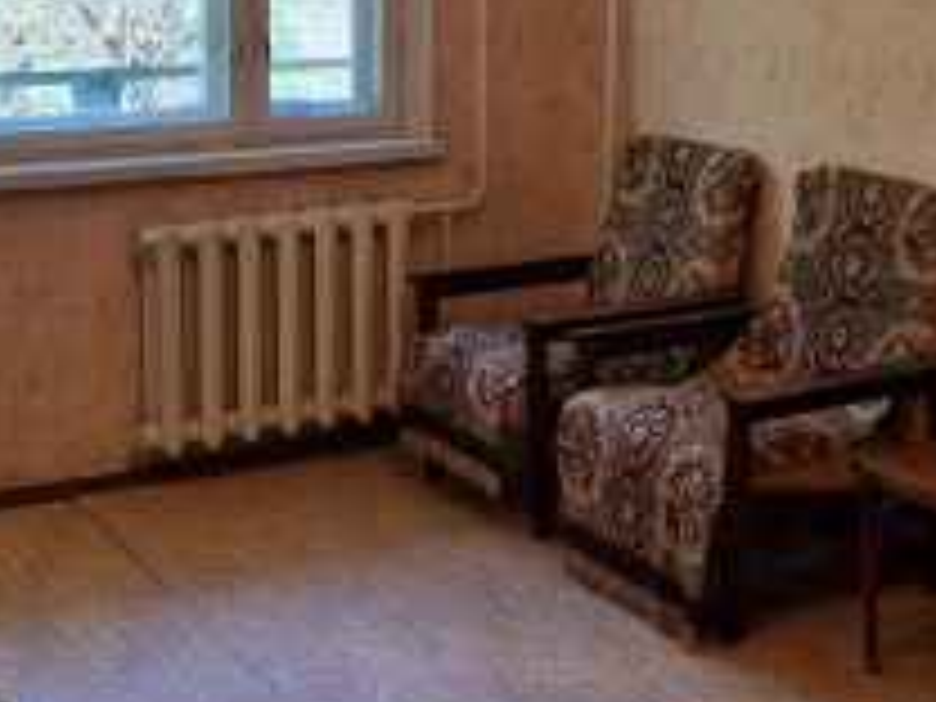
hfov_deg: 28.2
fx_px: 1866
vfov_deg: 20.7
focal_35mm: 69
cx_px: 486
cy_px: 18
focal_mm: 5.4
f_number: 1.8
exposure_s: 1/100
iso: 50
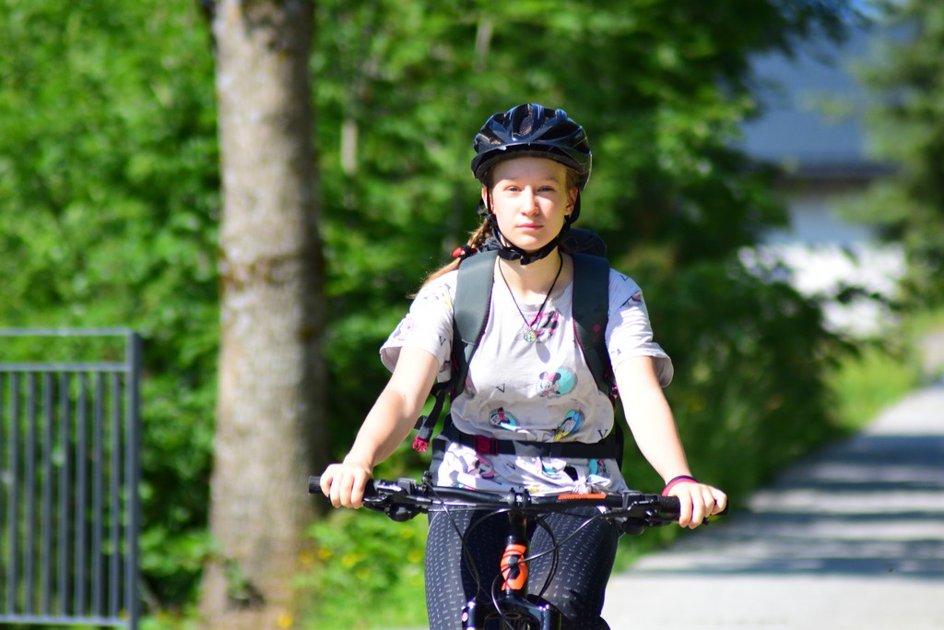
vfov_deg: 3.1
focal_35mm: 450
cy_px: 315
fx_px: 11801
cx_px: 472
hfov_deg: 4.6
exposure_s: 1/1250
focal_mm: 300
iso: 560
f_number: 5.6
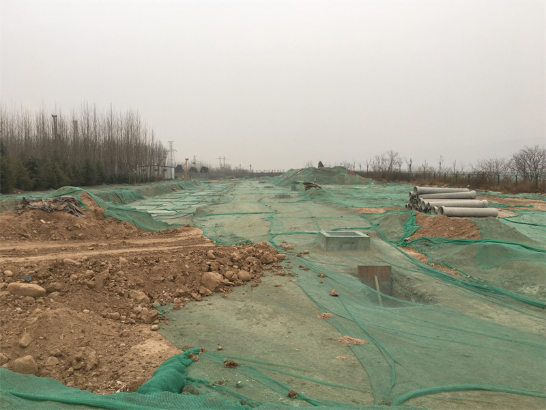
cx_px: 273
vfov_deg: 48.2
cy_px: 205
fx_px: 457
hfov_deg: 61.7
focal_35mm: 29
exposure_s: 1/50
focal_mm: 4.15
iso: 25
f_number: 2.2
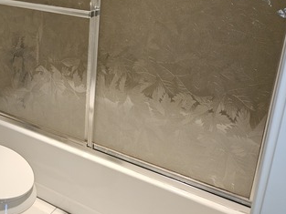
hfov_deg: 37.6
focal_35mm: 47
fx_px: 388
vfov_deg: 30.5
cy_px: 59
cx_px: 25
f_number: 1.8
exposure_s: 1/60
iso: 64
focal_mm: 5.4
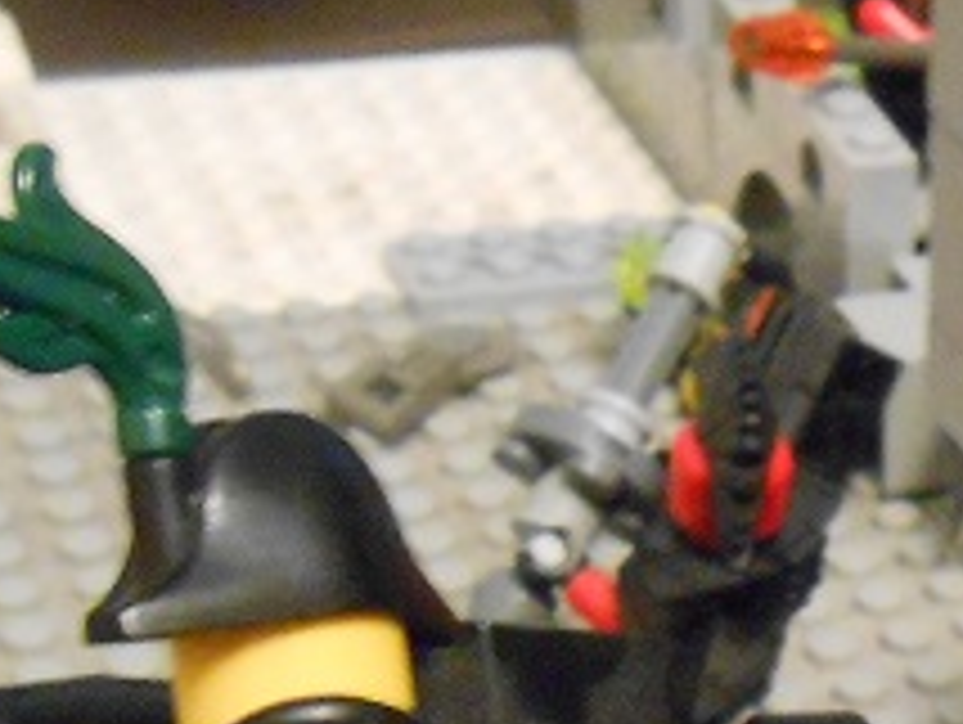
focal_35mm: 112
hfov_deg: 15.9
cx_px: 1512
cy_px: 1160
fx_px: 3119
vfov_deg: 12.4
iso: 800
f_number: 3.8
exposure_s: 1/2.5
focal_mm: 5.3
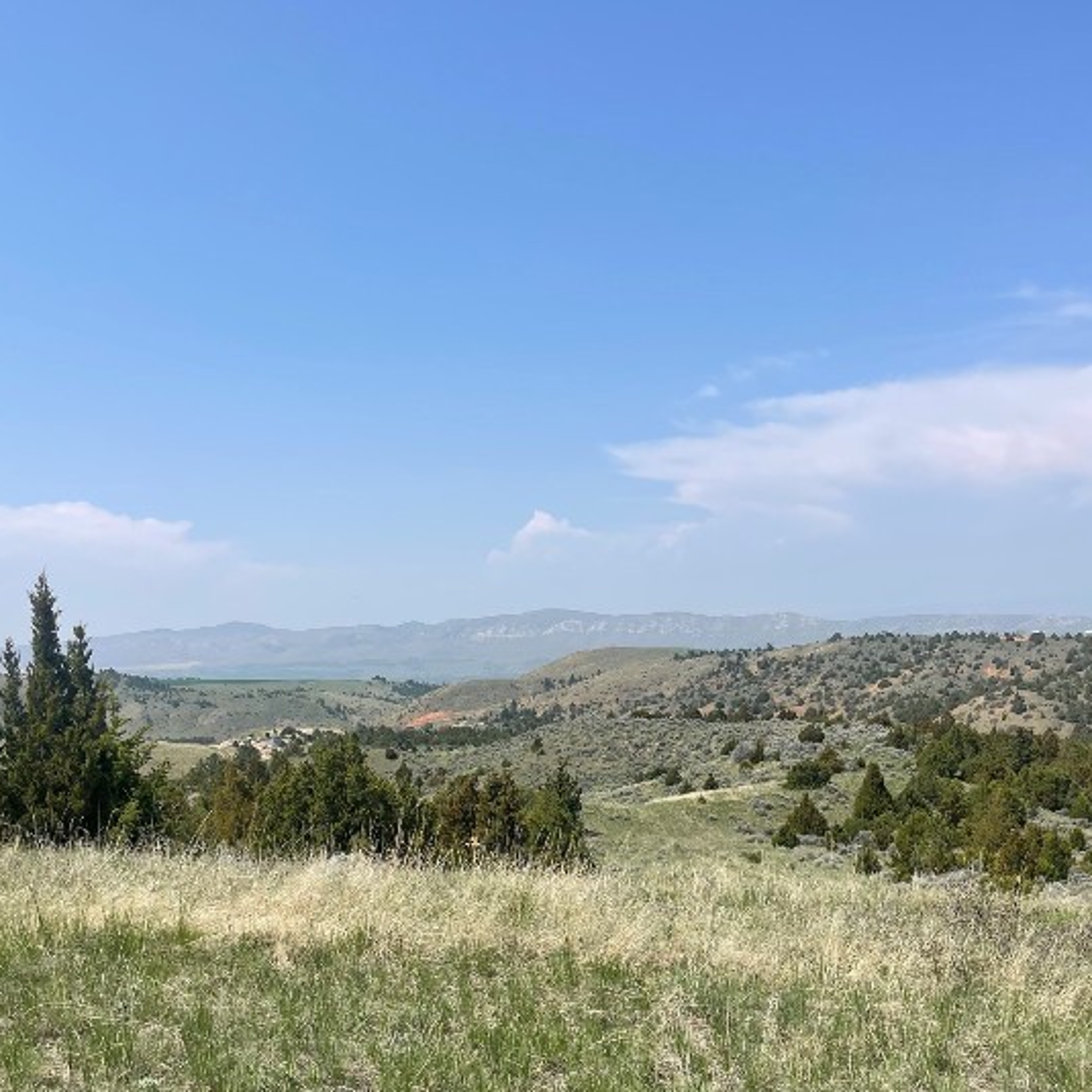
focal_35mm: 33
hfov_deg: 49.7
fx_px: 1178
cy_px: 749
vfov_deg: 48.7
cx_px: 543
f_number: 1.6
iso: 32
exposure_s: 1/4902
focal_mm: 5.1
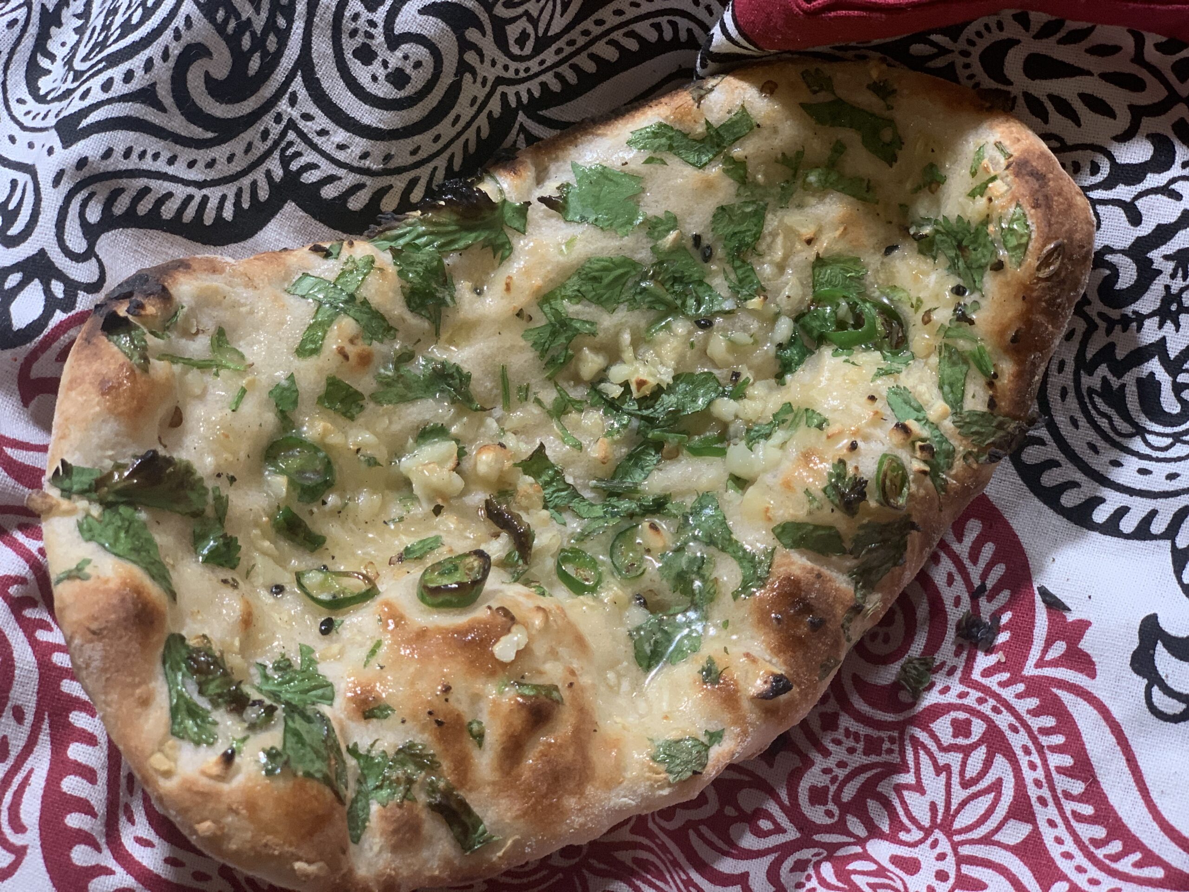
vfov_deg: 28.0
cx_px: 594
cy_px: 446
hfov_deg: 36.8
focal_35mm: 52
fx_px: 1786
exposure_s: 1/92
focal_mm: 6
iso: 125
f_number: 2.4
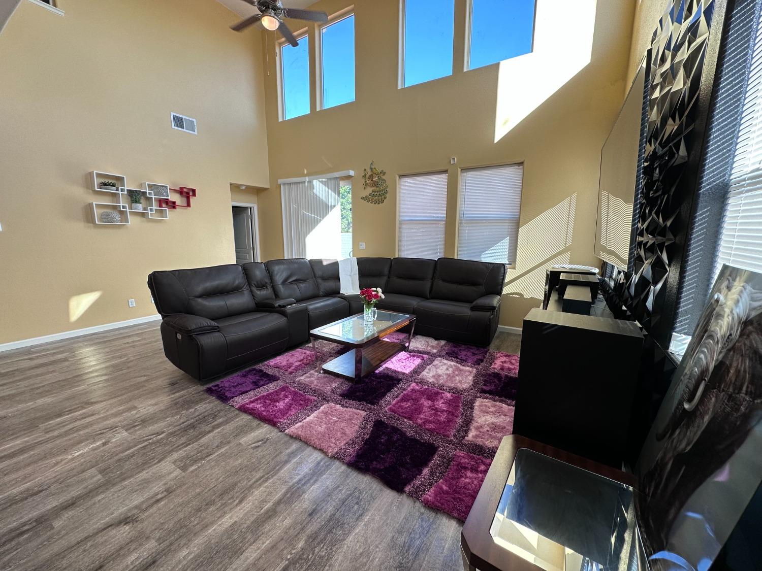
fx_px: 308
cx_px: 381
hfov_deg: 102.1
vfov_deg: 85.7
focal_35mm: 14
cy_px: 286
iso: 50
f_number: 2.2
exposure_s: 1/120
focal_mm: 2.22
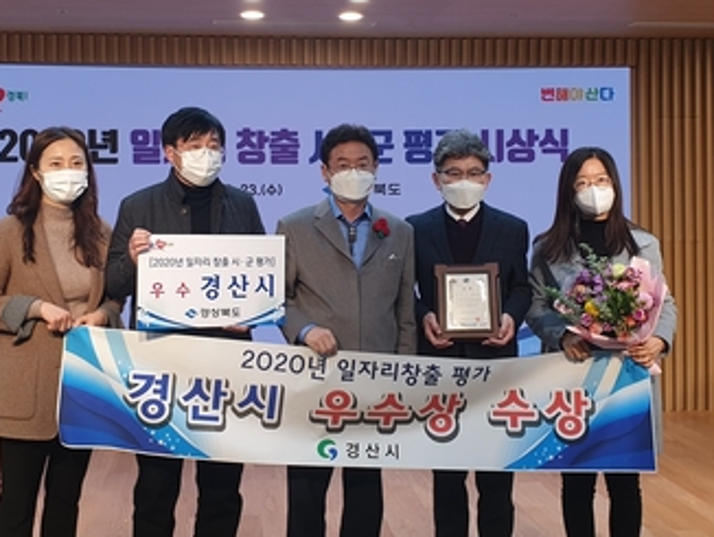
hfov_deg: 37.4
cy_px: 199
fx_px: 1053
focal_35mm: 51
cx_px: 318
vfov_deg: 28.5
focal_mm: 4.3
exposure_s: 1/60
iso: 80
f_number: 2.4
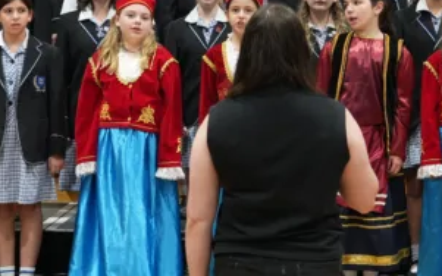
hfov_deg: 18.8
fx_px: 1337
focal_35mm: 111
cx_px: 269
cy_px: 96
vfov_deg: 11.8
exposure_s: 1/40
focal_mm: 32
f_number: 4
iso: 800
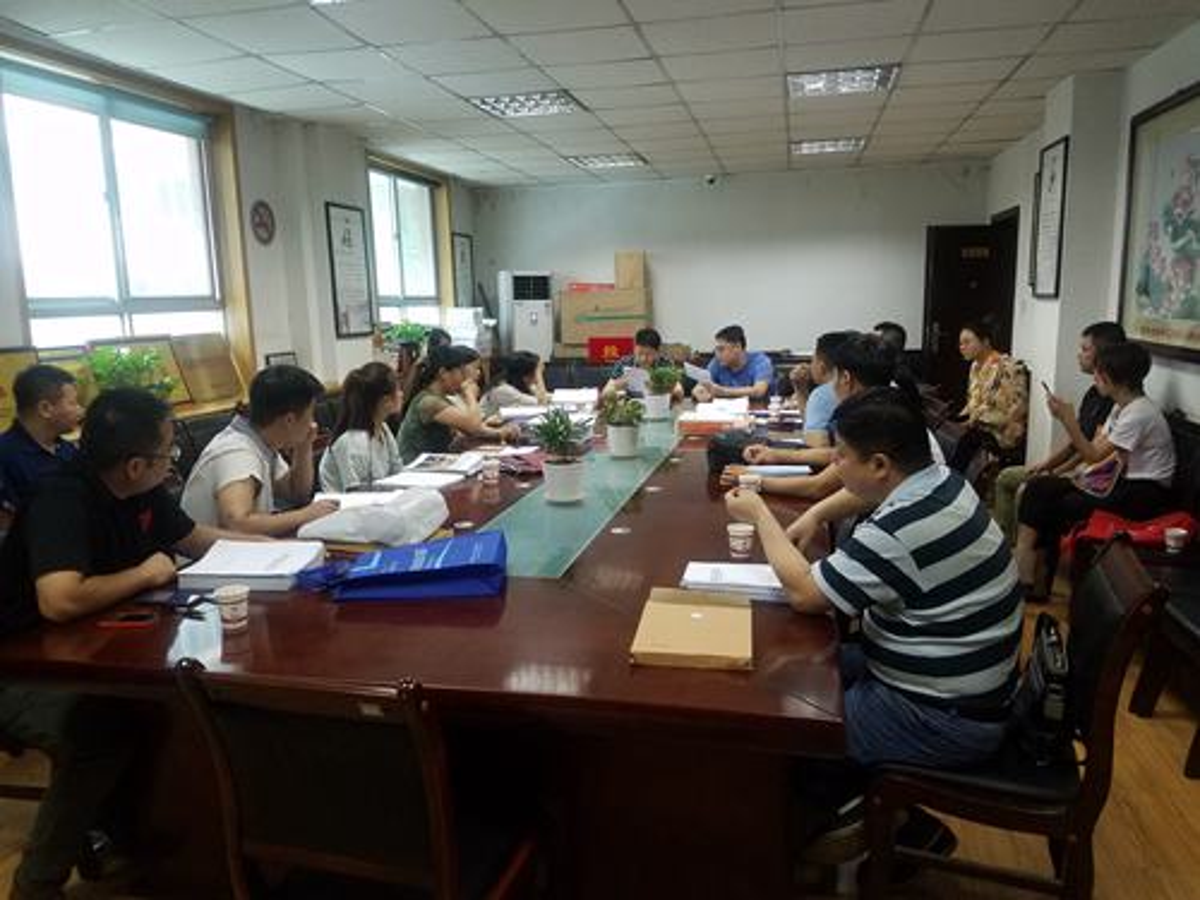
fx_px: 901
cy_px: 450
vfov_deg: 53.1
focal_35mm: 26
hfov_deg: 67.3
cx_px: 600
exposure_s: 1/25
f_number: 1.7
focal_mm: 4.2
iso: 200
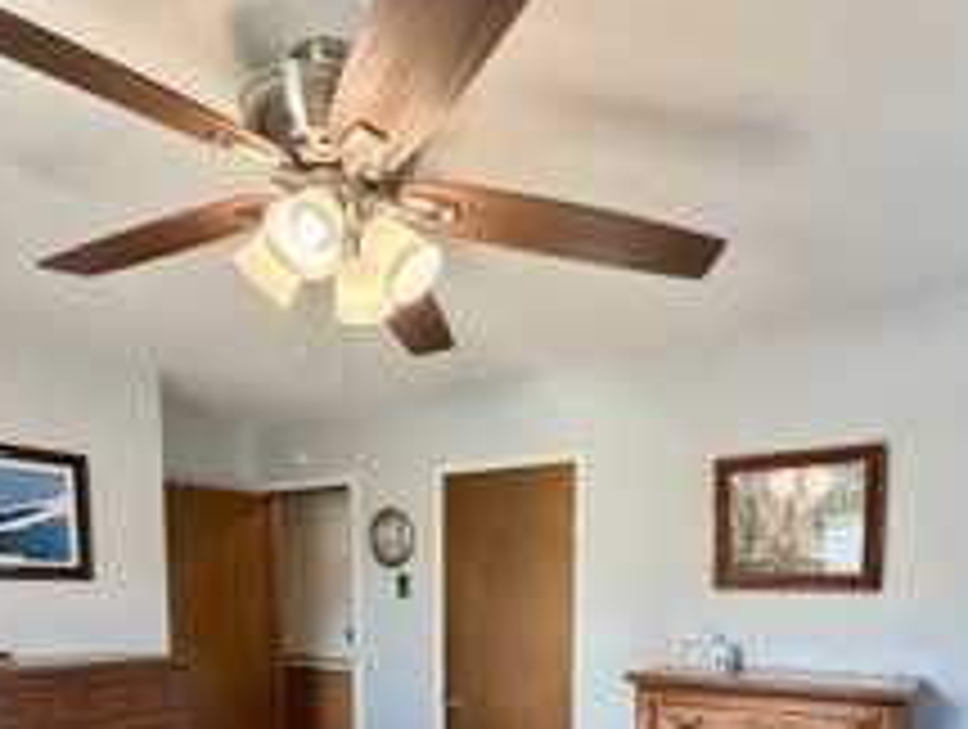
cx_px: 558
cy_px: 662
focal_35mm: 26
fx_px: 728
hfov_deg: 66.8
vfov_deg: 47.6
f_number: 2.2
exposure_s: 1/60
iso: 500
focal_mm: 2.22
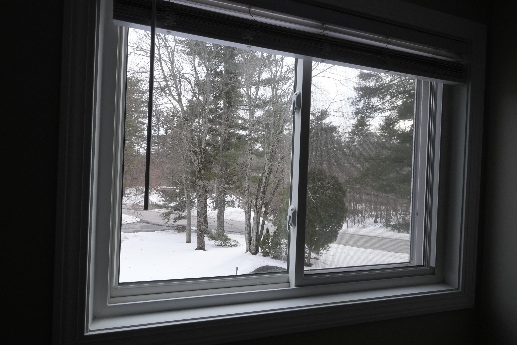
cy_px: 172
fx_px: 273
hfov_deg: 86.9
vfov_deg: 64.6
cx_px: 258
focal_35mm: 19
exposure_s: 1/200
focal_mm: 13
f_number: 11
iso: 1000
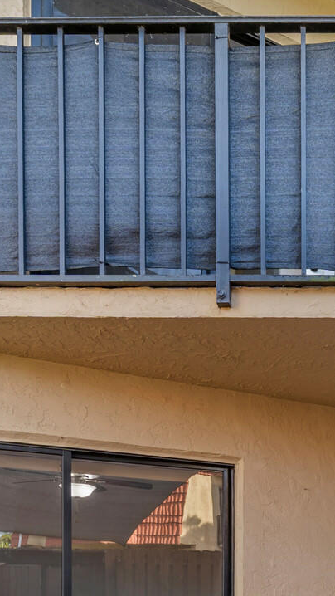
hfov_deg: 30.5
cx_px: 361
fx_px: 553
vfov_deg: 50.5
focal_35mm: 35
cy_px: 532
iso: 100
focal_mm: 12
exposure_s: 1/3
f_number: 13
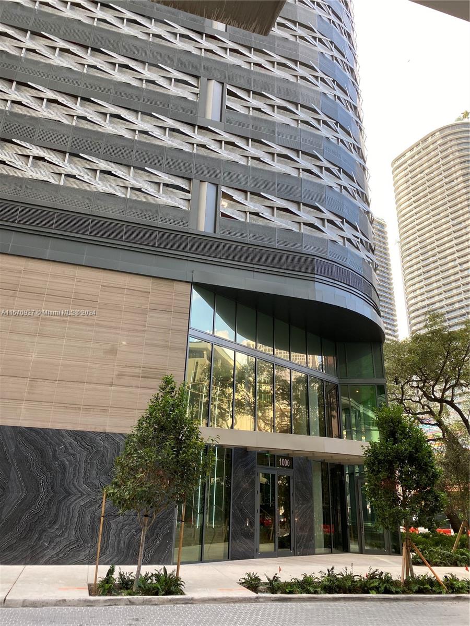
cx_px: 235
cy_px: 313
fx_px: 471
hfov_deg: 53.1
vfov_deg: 67.3
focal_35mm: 26
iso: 32
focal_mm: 4.25
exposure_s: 1/124
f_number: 1.8
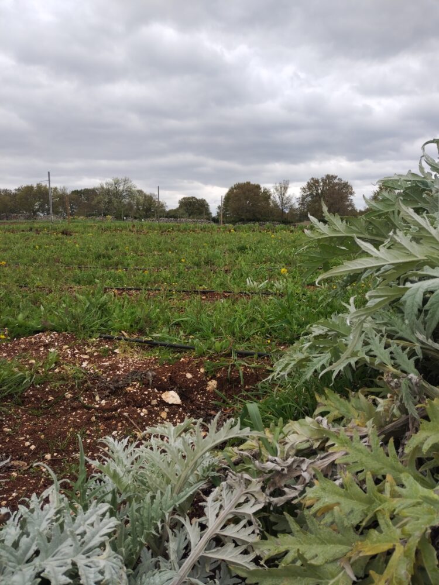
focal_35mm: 26
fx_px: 440
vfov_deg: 67.3
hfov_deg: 53.1
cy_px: 292
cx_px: 220
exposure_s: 1/875
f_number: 1.8
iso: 100
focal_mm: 4.75
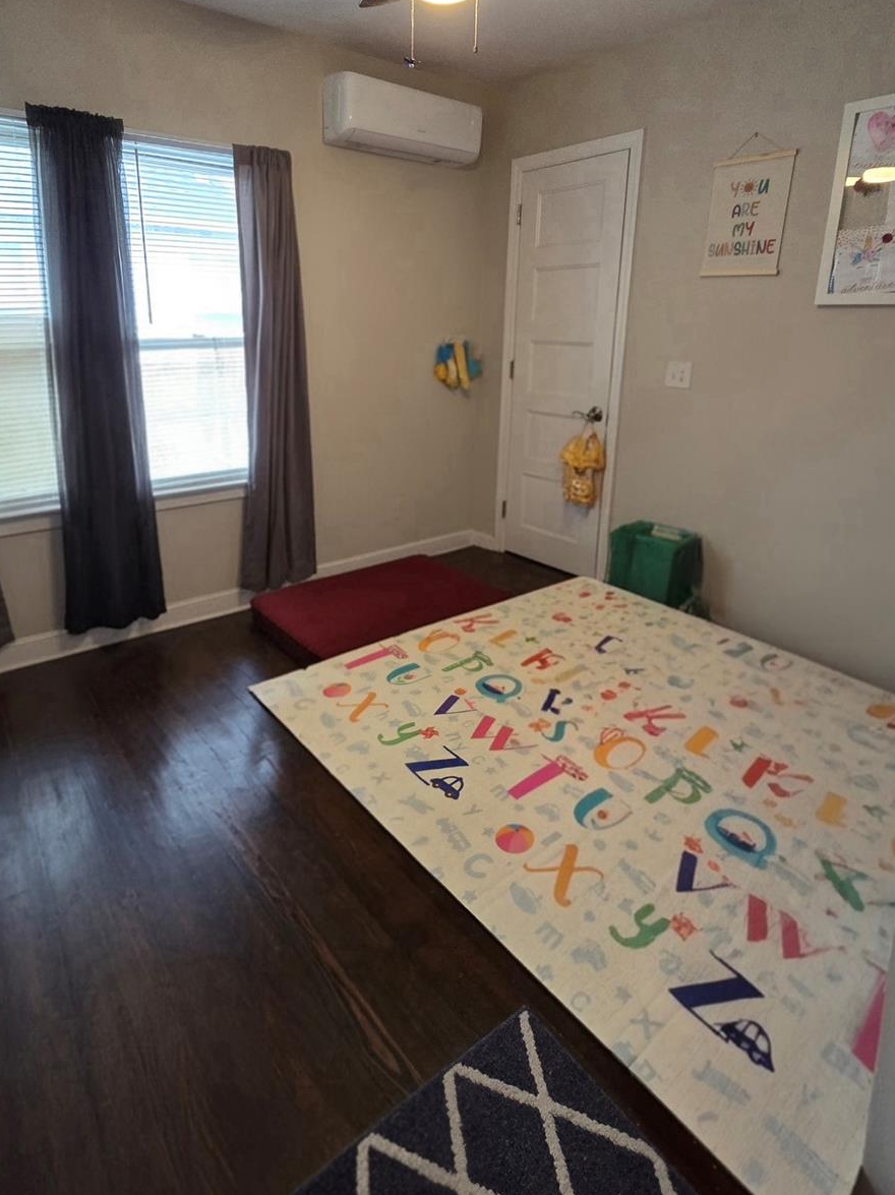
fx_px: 587
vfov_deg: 90.1
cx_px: 400
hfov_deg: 74.5
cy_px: 491
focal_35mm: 17
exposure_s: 1/60.2
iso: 500
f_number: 2.2
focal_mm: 2.2
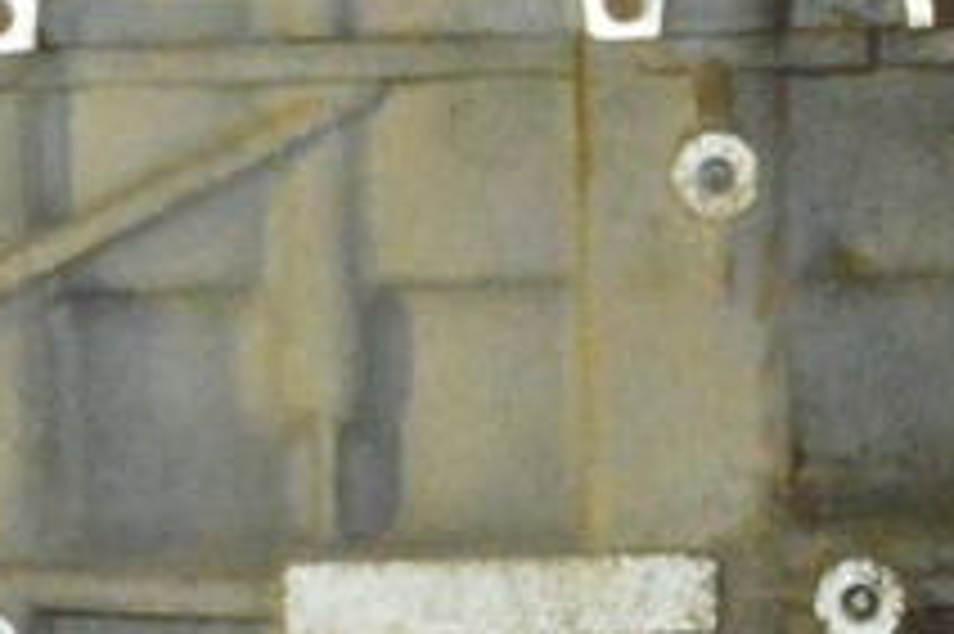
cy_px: 407
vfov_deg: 4.2
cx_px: 414
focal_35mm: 326
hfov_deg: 6.3
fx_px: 8643
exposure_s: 1/50
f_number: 32
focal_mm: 45
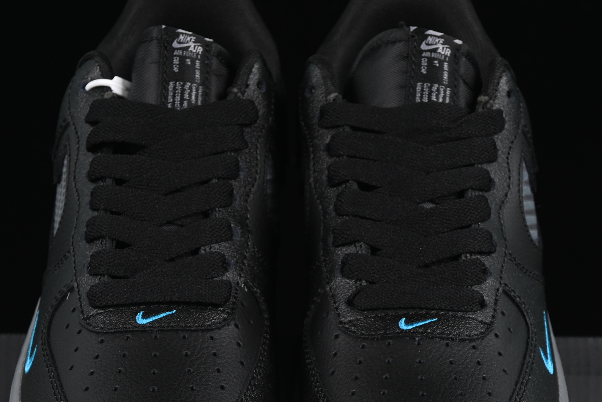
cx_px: 308
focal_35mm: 144
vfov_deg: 9.5
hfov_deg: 14.2
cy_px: 349
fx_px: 2408
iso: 160
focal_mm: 50
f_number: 6.3
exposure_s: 1/60
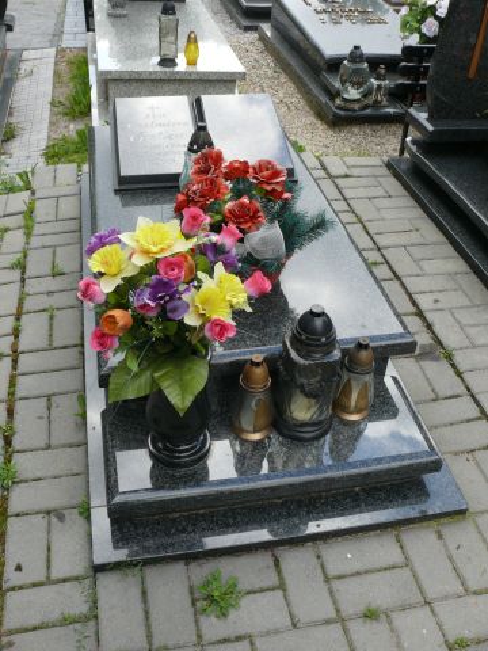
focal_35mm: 35
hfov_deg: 40.7
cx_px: 244
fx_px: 658
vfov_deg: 52.6
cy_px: 326
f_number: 4
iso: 100
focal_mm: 7.4
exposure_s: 1/200
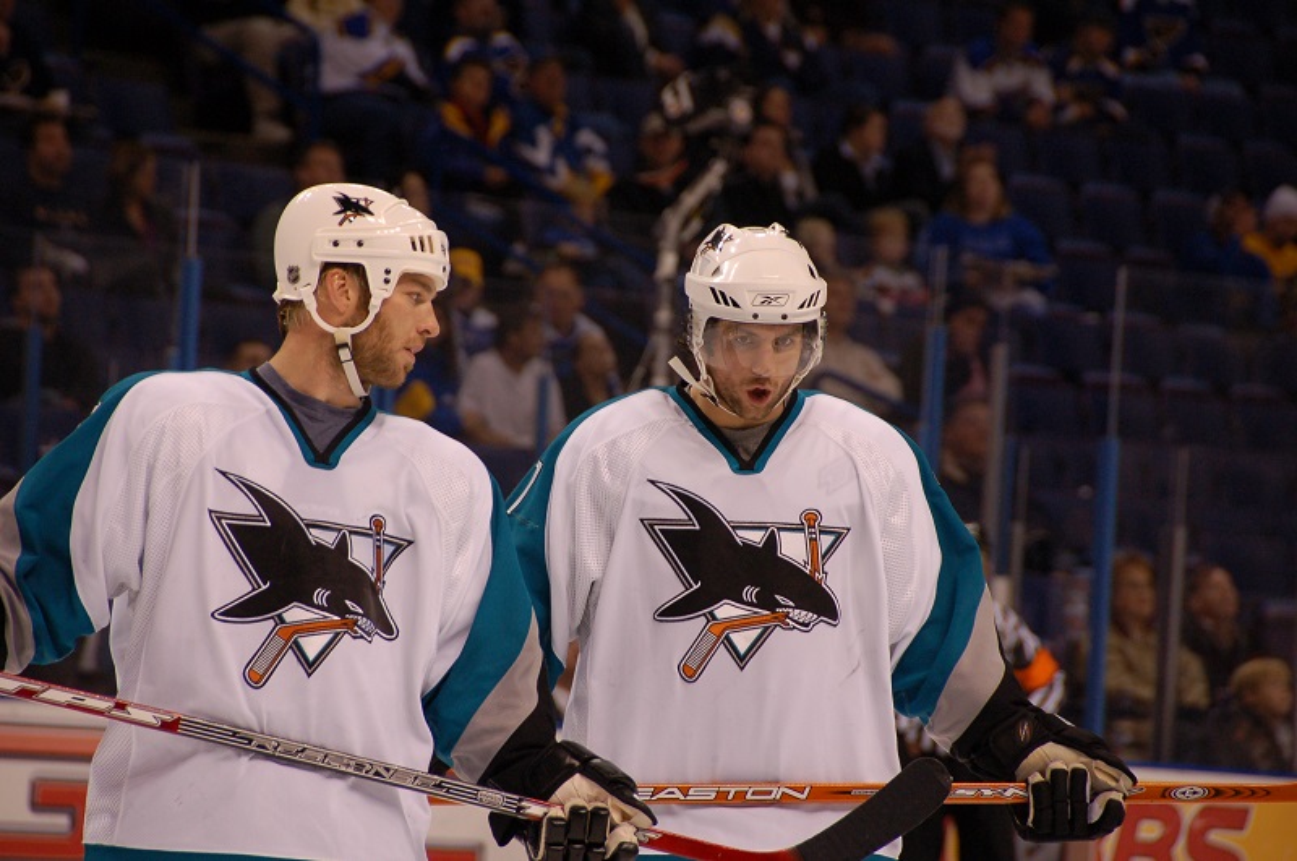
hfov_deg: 6.9
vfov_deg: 4.6
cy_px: 430
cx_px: 648
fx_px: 10793
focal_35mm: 300
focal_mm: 200
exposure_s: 1/200
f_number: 5.6
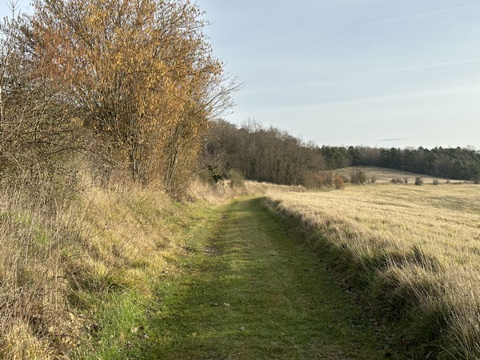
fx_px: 666
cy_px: 180
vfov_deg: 30.3
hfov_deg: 39.7
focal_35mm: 48
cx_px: 240
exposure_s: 1/1992
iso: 64
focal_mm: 6.86
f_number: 1.78
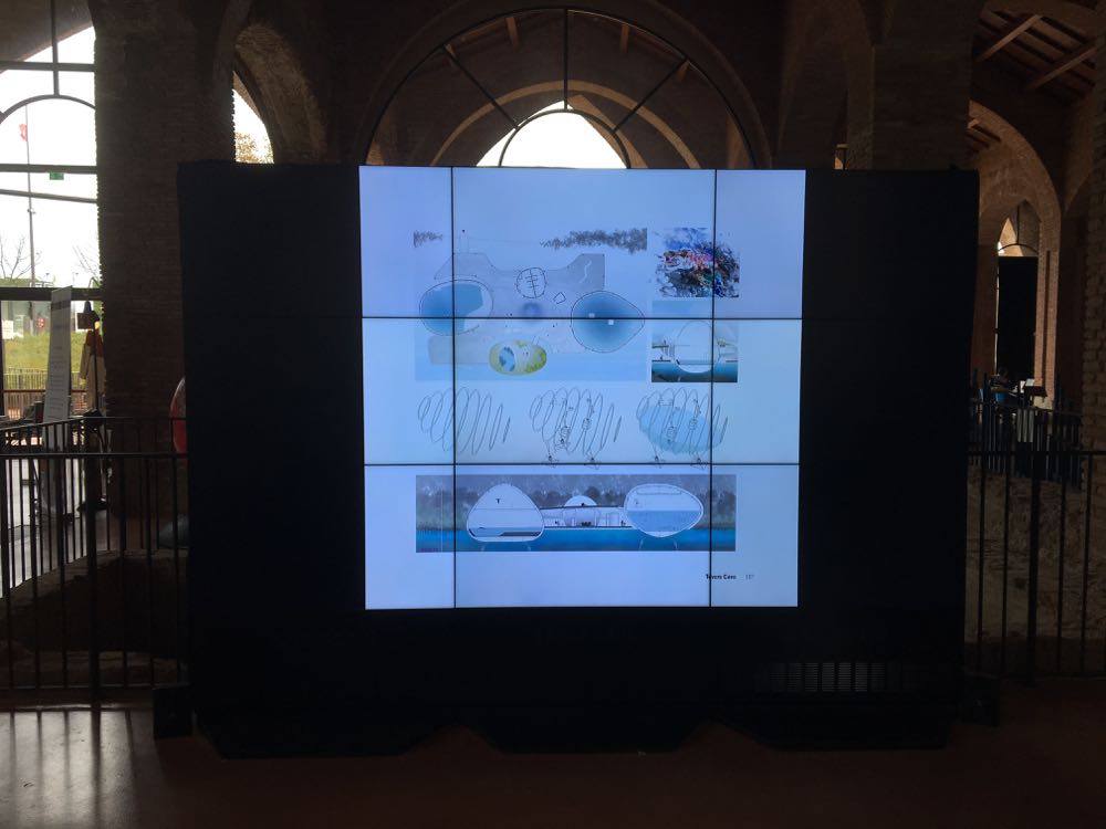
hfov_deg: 61.7
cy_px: 414
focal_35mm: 29
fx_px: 927
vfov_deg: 48.2
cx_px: 553
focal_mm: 4.15
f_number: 2.2
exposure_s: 1/100
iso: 25
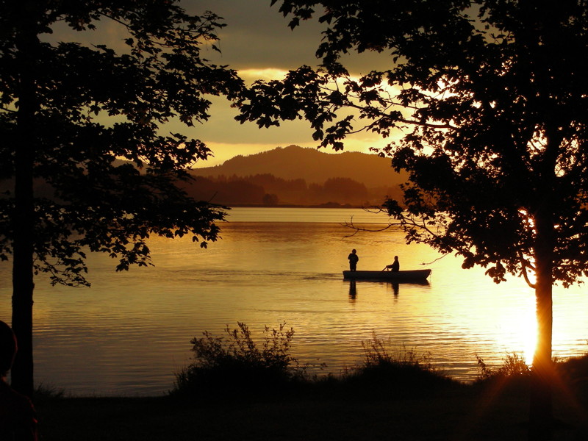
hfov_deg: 22.5
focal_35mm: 87
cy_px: 220
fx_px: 1478
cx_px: 294
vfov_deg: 17.0
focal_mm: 14.6
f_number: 4
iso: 50
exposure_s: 1/248
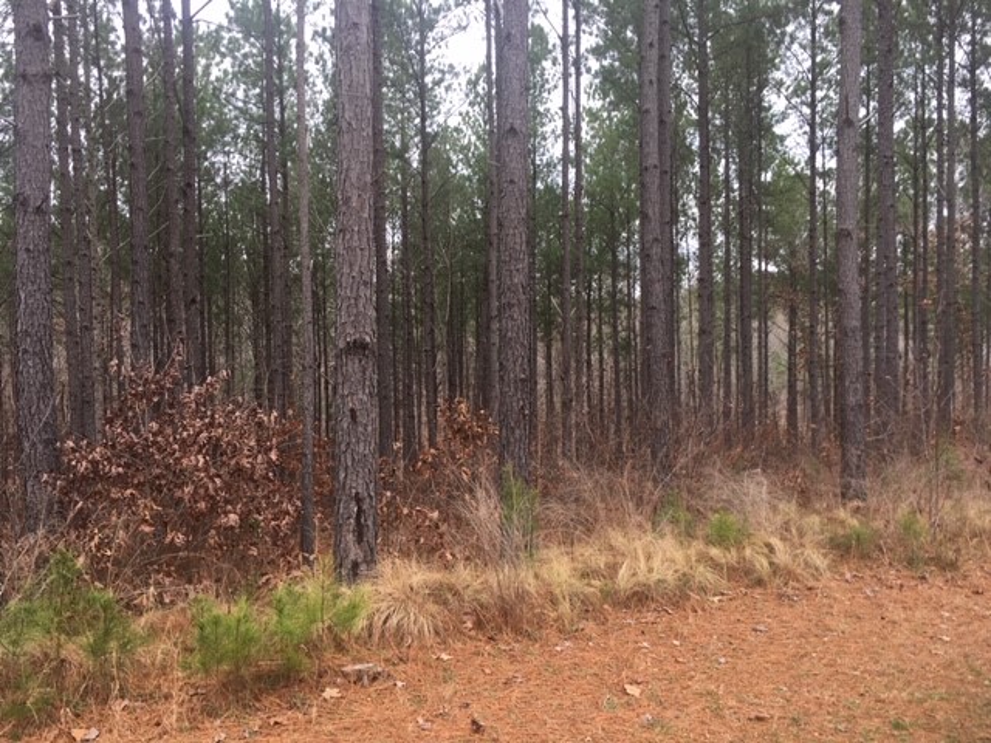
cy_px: 372
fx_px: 830
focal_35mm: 29
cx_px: 496
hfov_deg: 61.7
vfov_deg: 48.2
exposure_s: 1/136
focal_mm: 4.15
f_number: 2.2
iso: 25
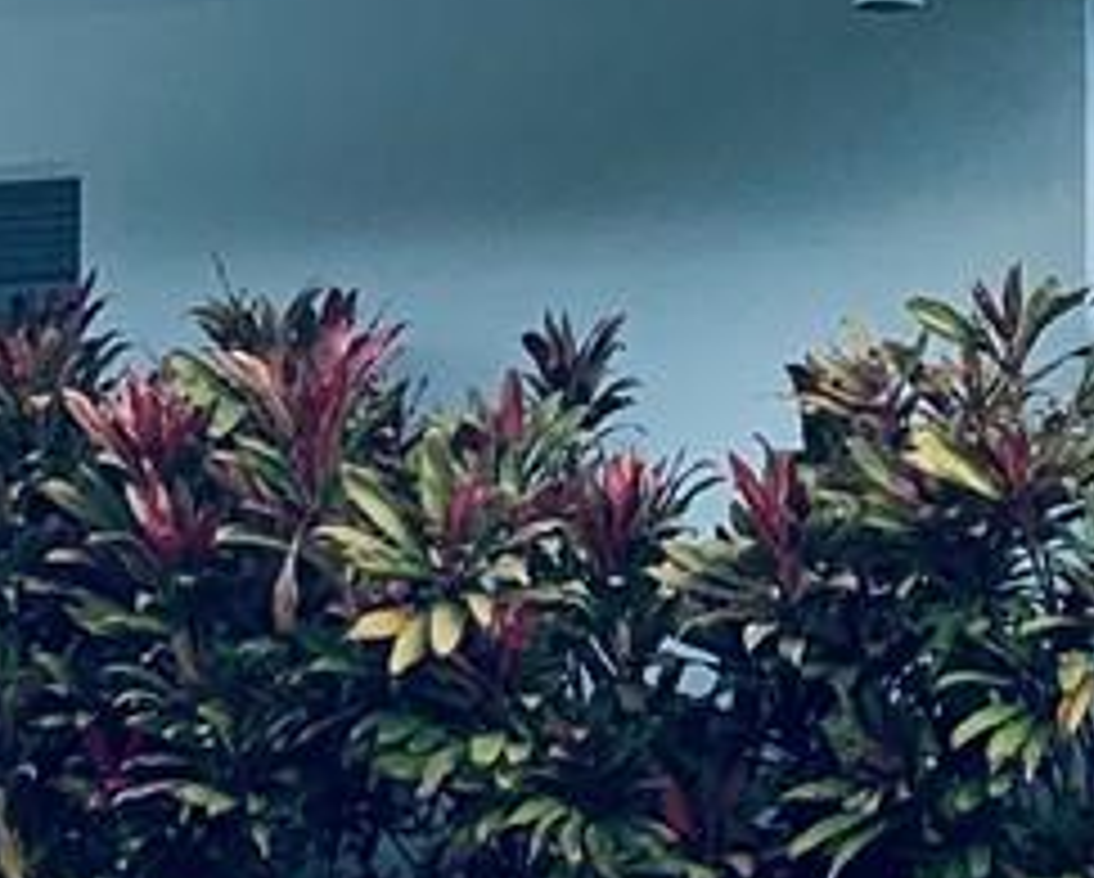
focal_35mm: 167
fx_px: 5414
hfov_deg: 10.5
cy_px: 828
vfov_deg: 9.2
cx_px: -1207
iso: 25
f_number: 1.8
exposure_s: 1/1021
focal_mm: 4.25
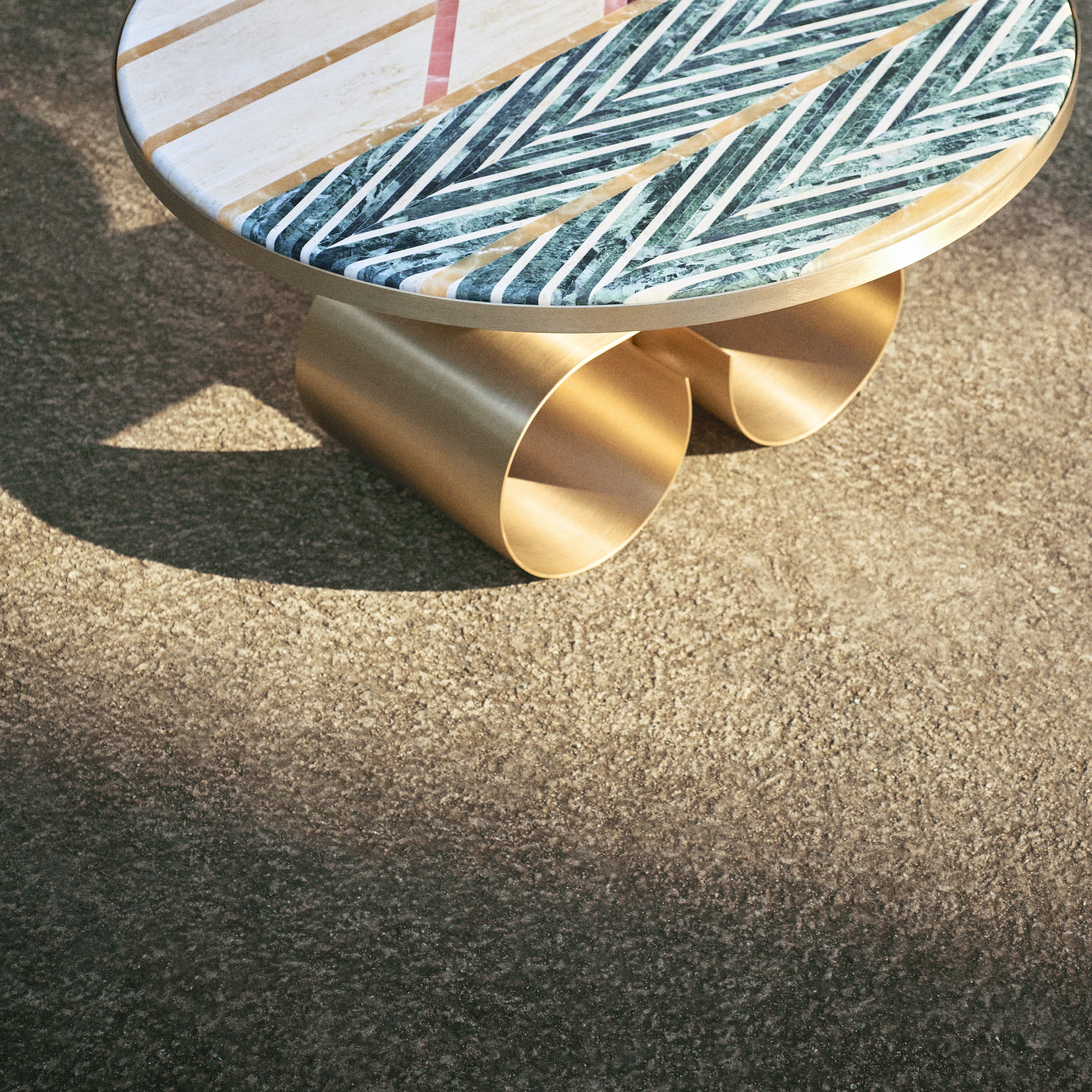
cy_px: 304
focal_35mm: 88
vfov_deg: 19.6
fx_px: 3141
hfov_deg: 19.7
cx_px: 582
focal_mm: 60
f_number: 6.3
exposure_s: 1/250
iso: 400
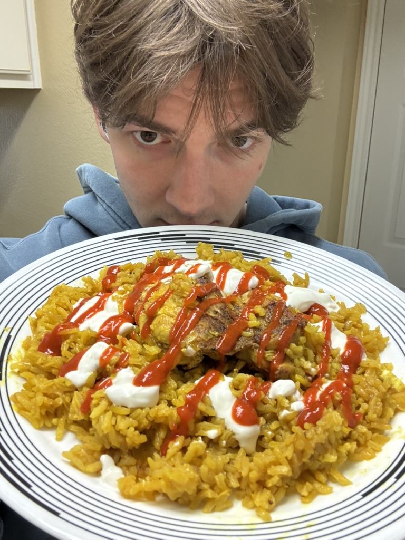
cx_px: 202
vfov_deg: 60.0
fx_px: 468
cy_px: 270
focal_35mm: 30
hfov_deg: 46.8
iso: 160
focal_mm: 2.69
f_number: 1.9
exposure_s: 1/60
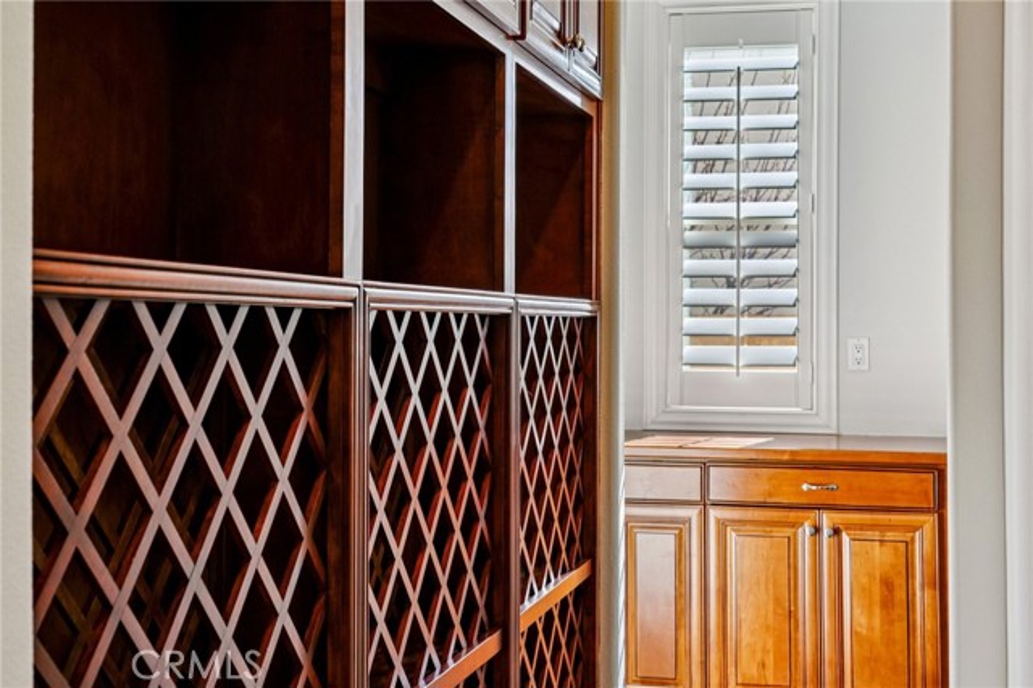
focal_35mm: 50
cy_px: 344
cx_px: 516
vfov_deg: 27.0
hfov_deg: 39.6
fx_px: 1434
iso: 400
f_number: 8
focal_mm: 50
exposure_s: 1/60
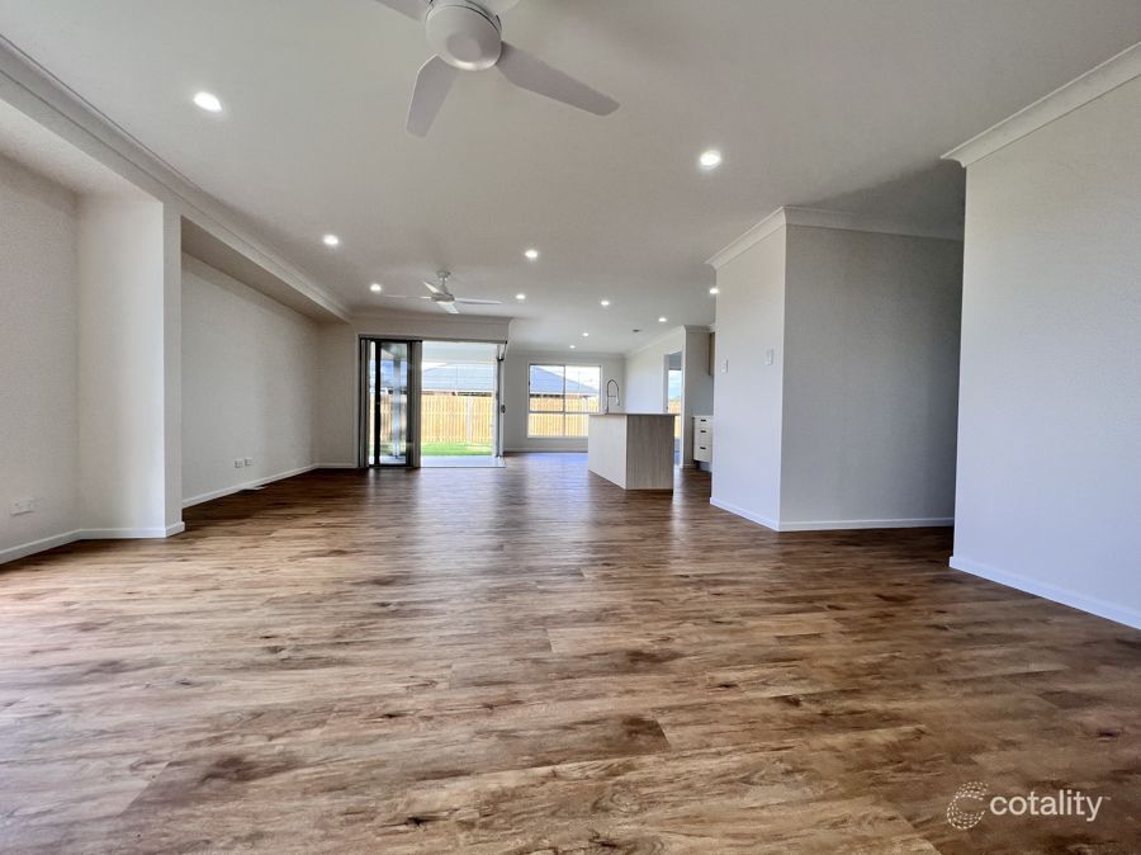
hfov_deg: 106.2
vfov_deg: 89.9
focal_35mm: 13
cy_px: 428
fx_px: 428
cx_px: 570
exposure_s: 1/179
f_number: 1.8
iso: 32
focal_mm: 1.57
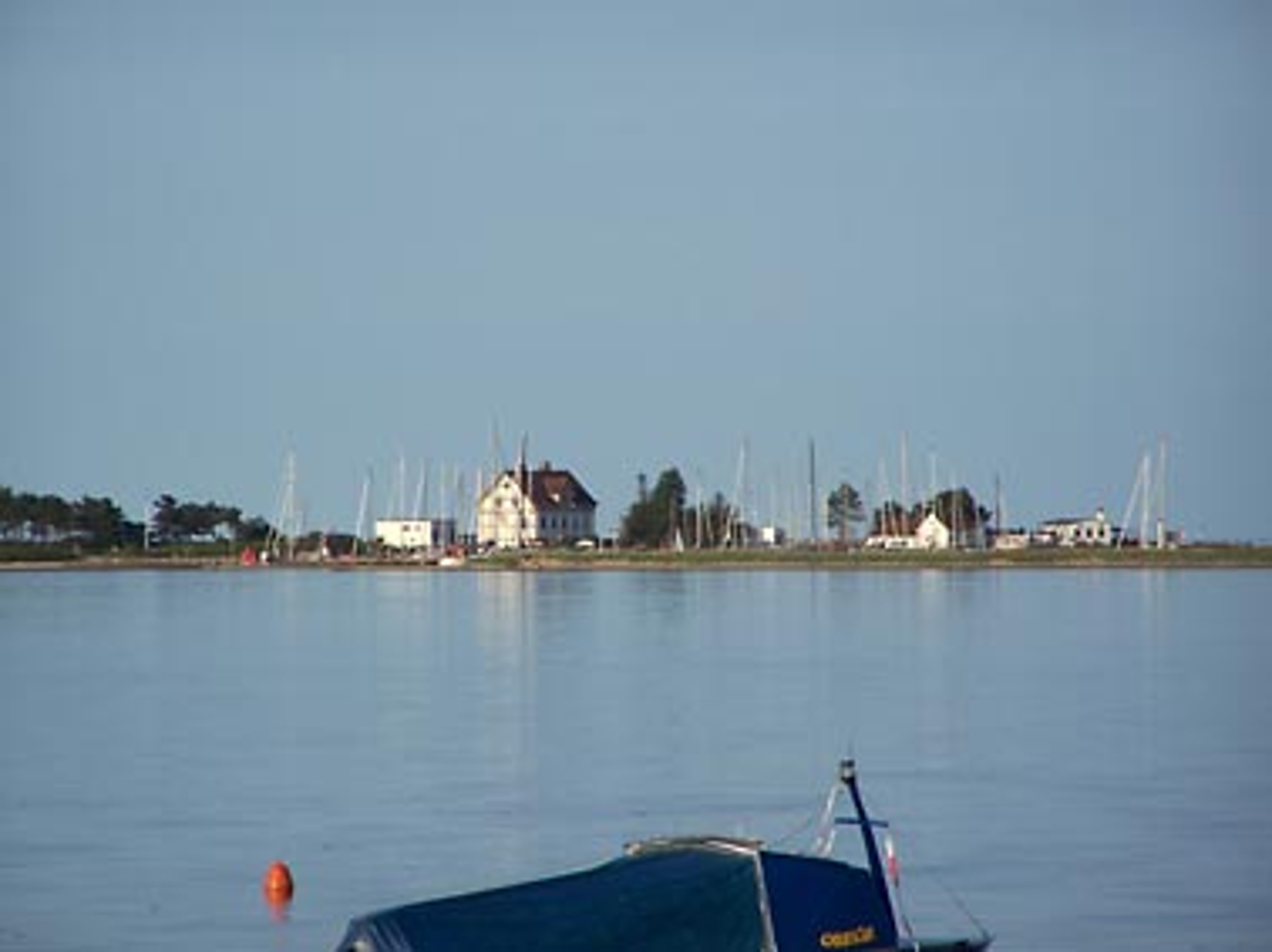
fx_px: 13955
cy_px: 476
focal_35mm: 380
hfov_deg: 5.2
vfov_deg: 3.9
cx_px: 636
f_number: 5
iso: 64
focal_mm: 63
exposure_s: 1/500
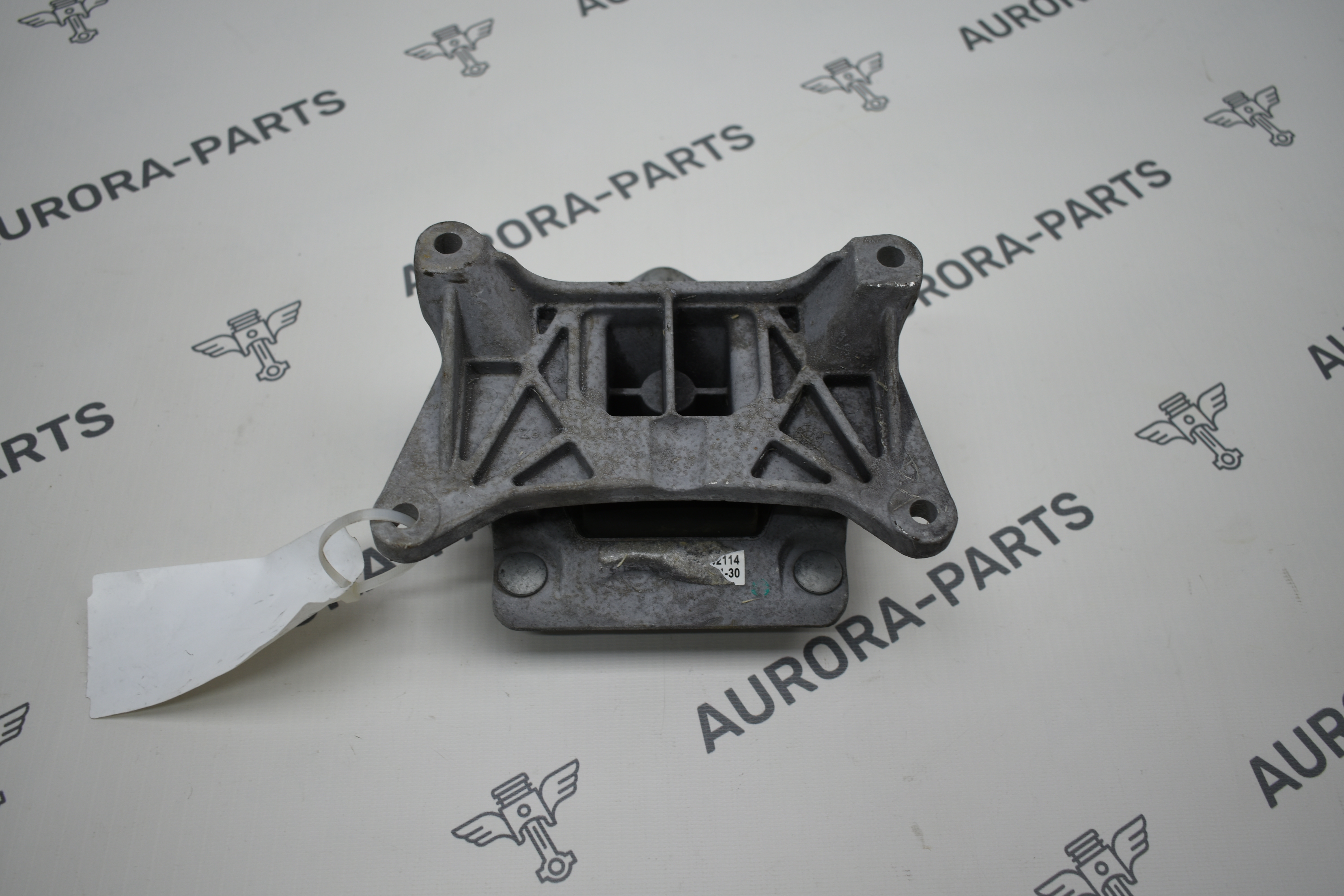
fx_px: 1344
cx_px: 672
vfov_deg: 36.9
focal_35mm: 36
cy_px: 448
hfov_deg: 53.1
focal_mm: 24
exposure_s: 1/80
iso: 100
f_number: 4.5
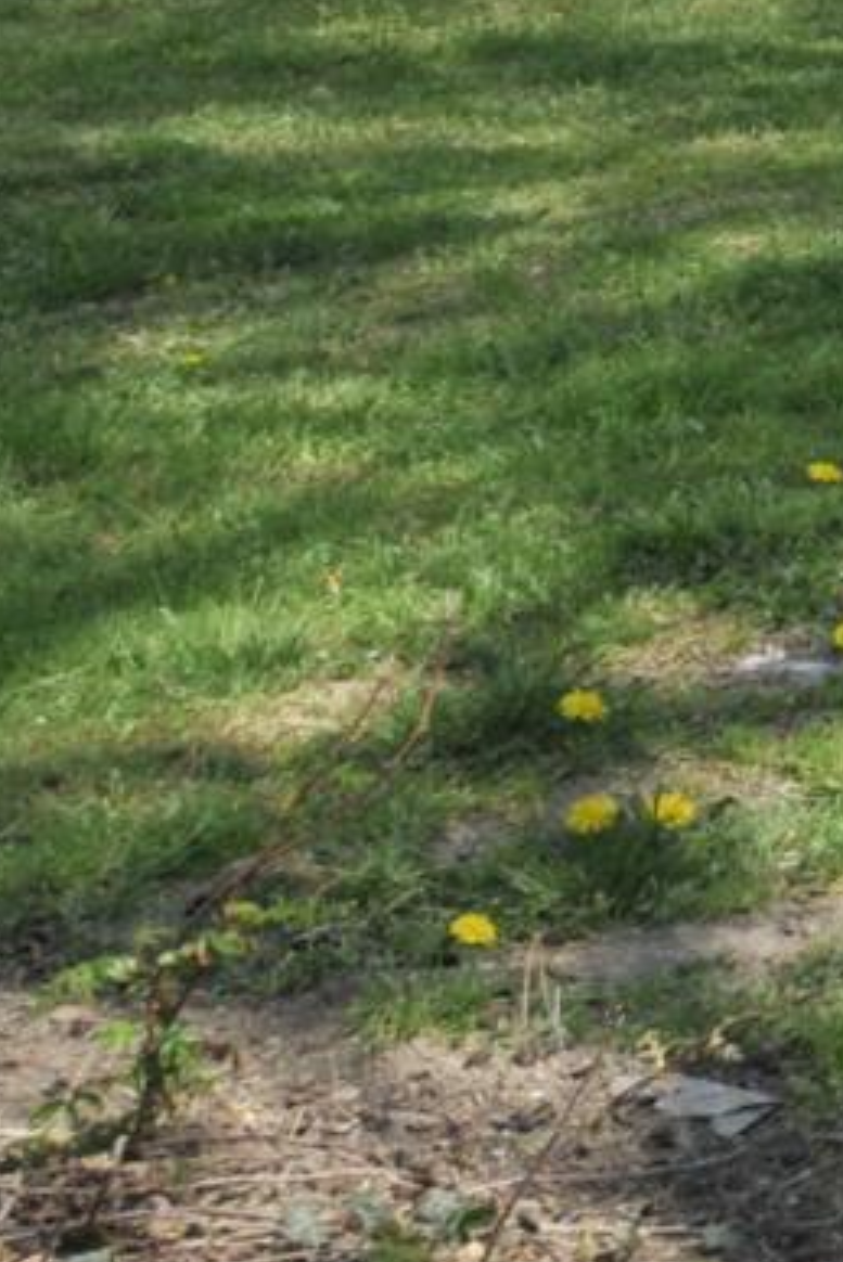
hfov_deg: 7.0
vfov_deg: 12.1
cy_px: -898
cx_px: 3154
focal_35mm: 158
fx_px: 5544
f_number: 9
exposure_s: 1/320
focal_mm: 20
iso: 200
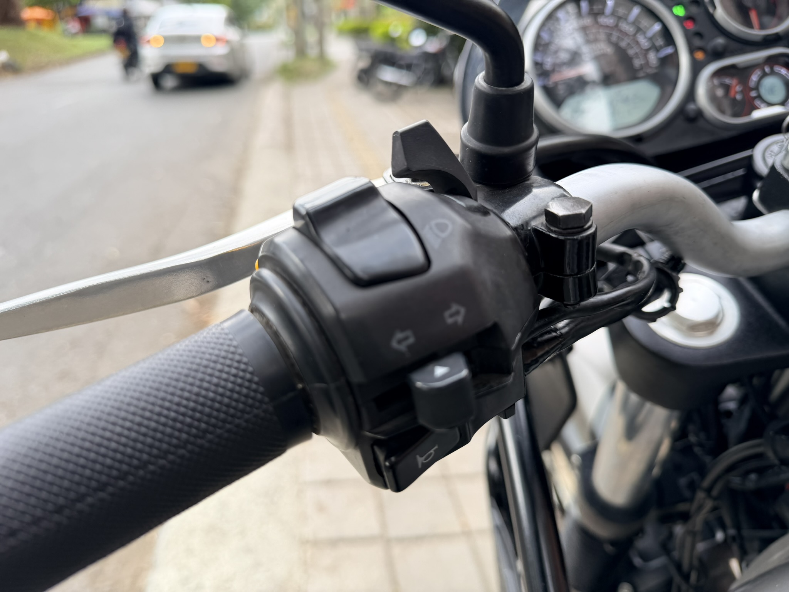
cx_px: 394
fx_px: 547
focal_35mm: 24
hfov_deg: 71.6
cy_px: 296
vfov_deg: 56.8
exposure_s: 1/353
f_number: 1.78
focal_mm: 6.76
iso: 80
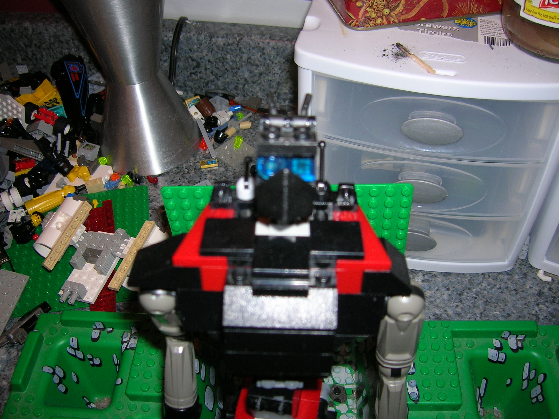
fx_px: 549
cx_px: 280
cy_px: 210
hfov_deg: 54.0
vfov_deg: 41.7
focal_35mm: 34
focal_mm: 5.7
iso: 50
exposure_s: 1/60.1
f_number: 2.9
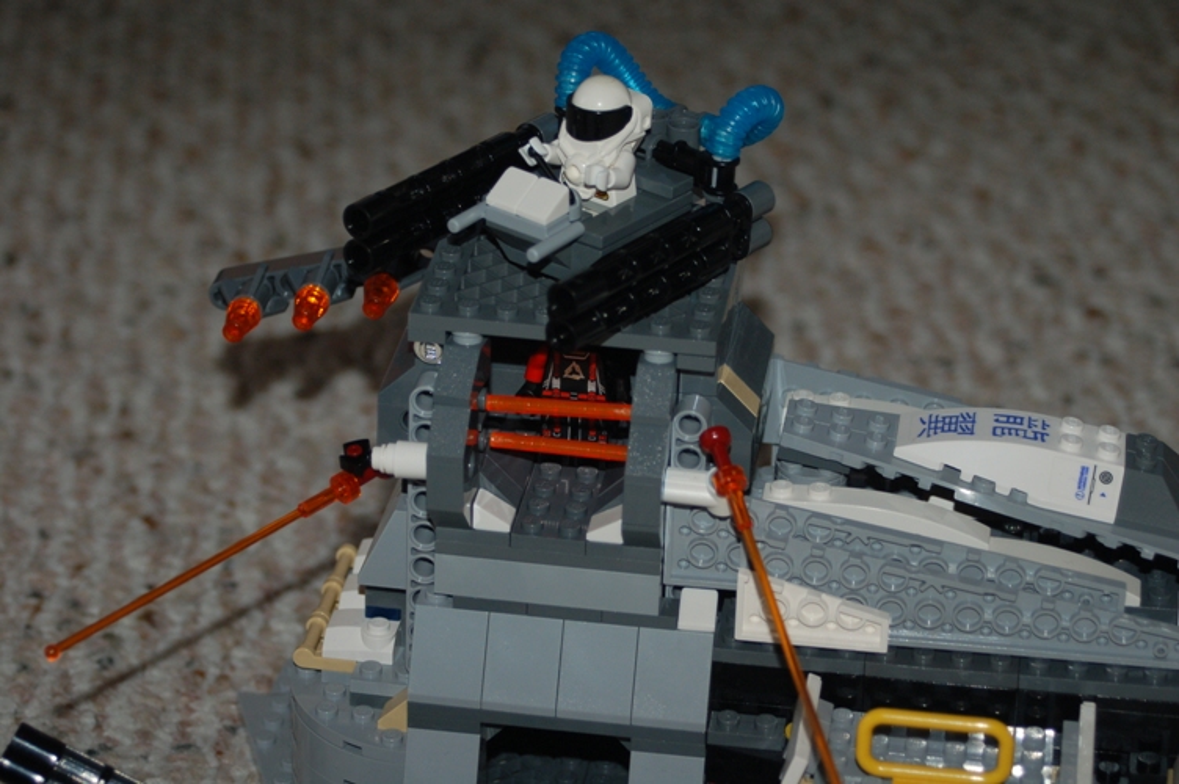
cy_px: 392
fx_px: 3534
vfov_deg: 12.7
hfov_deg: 18.9
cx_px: 590
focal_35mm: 108
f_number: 5.6
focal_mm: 72
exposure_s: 1/60
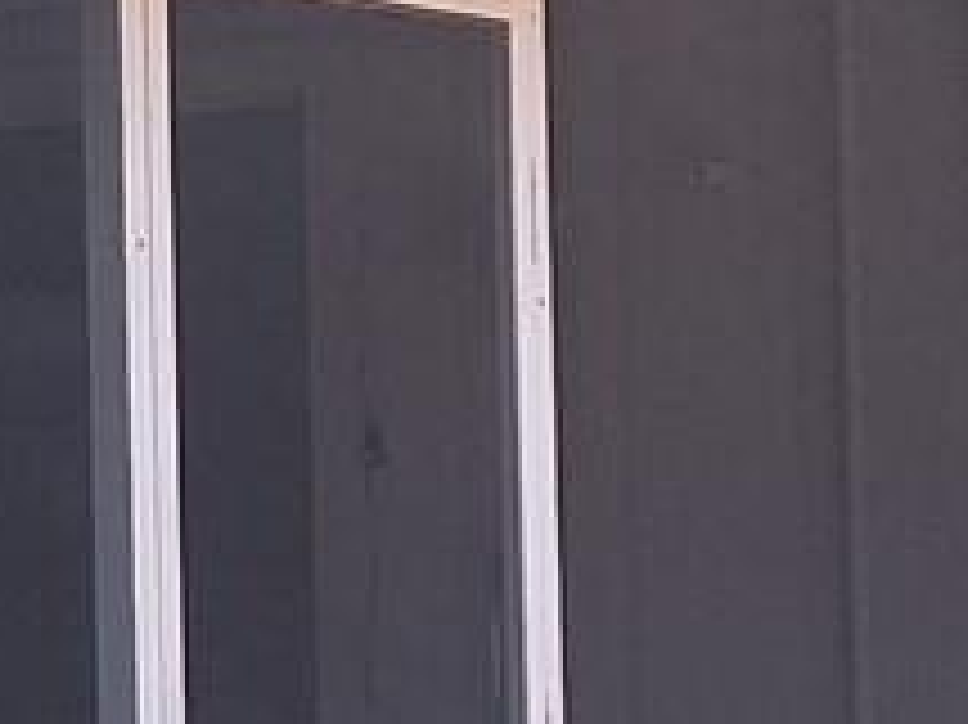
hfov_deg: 11.3
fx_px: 4779
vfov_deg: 8.7
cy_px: 301
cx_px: -320
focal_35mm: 171
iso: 40
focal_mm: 5.54
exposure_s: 1/762
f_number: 1.8
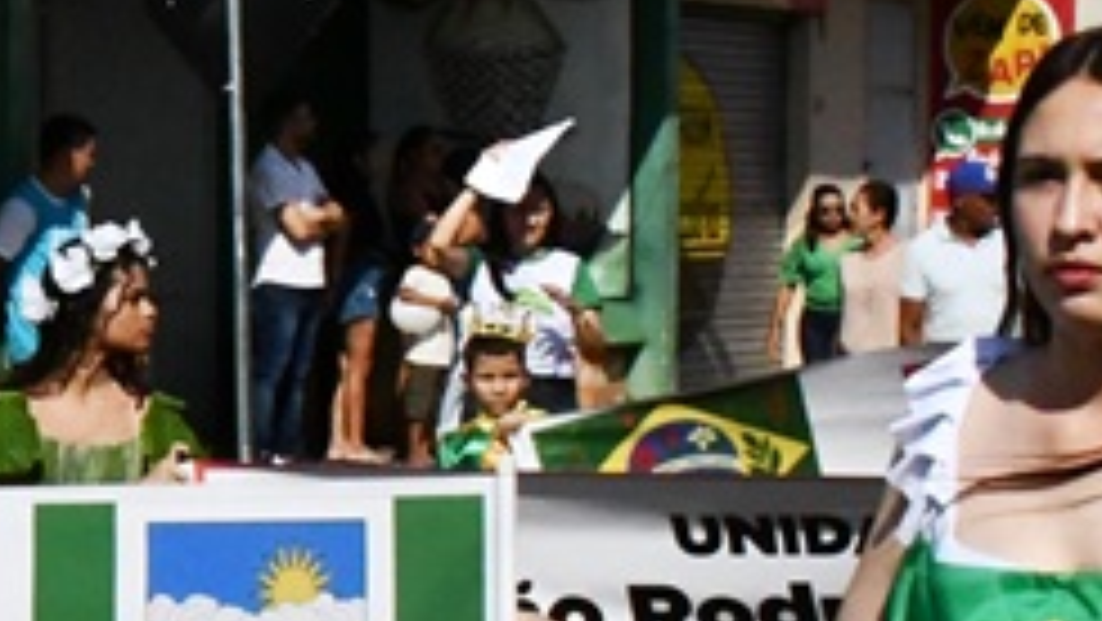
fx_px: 3449
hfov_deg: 16.9
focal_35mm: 118
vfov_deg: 10.3
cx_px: -391
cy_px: 367
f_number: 22
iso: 5000
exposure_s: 1/4000
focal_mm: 18
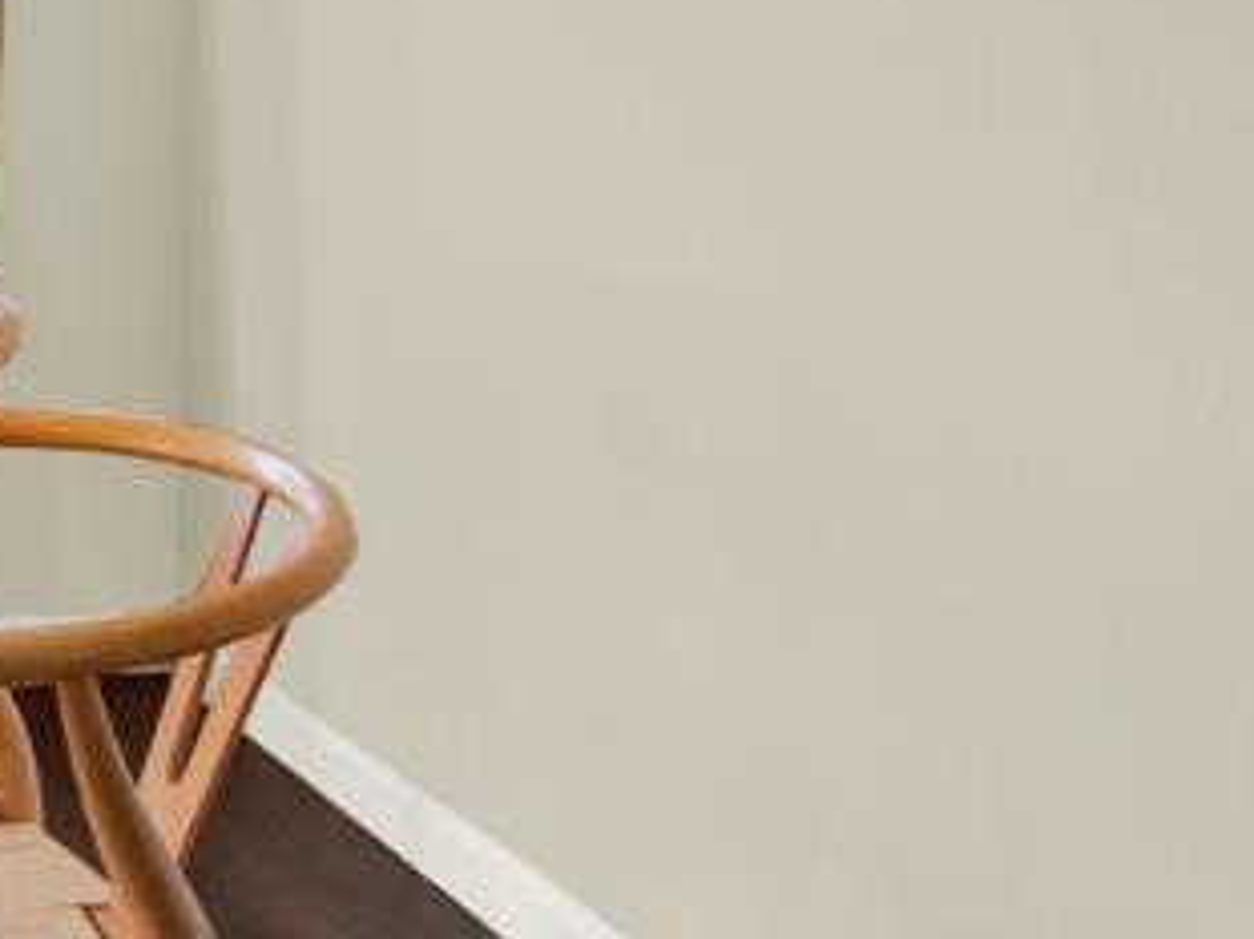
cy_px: -169
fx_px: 2354
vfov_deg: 21.1
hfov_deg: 21.7
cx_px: -875
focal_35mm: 65
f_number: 14
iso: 100
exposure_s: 1/10
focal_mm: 14
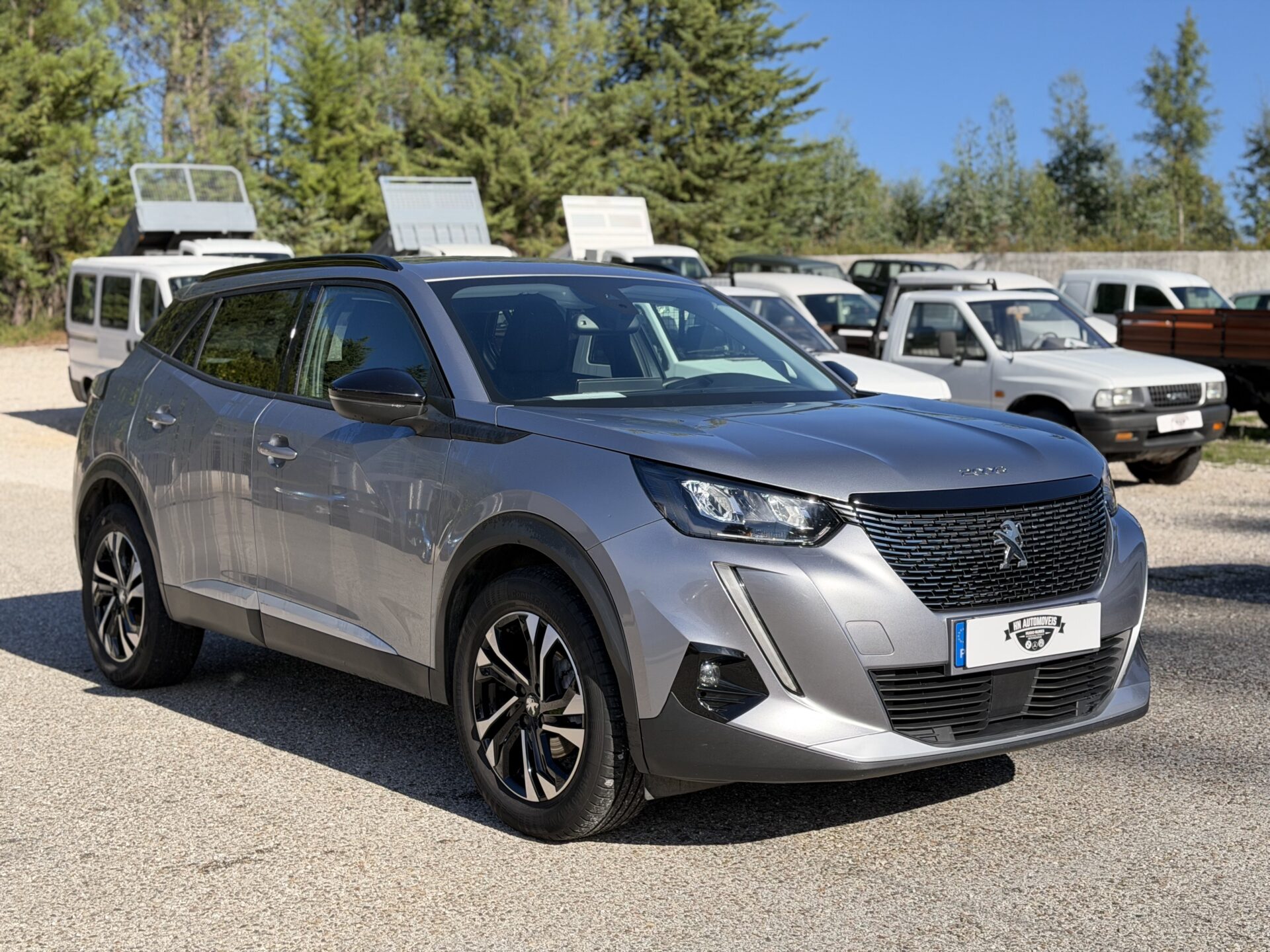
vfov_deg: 30.3
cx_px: 635
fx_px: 1761
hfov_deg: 39.7
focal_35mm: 48
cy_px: 476
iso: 100
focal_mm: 6.76
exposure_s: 1/2577
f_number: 1.78
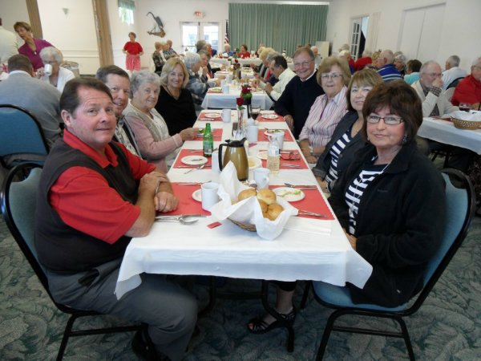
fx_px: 333
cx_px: 240
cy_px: 180
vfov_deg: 56.8
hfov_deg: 71.6
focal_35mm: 24
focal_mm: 3.9
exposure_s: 1/30
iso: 160
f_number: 3.2
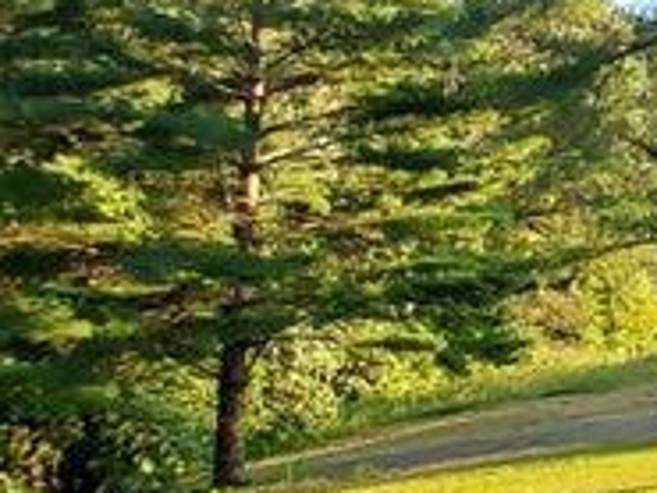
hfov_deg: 28.8
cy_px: 202
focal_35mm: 60
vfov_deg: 24.4
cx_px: 744
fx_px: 1140
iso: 50
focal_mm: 1.42
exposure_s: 1/183
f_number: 2.2
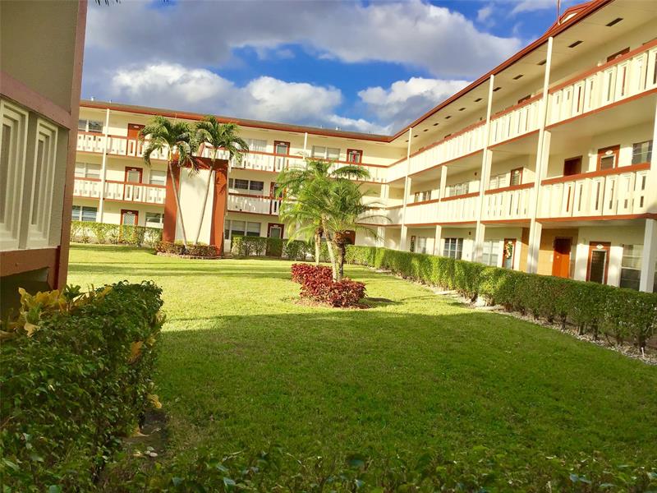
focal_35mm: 31
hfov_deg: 58.4
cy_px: 246
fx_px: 588
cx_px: 328
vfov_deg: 45.4
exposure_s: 1/1199
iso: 25
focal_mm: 3.3
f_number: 2.4
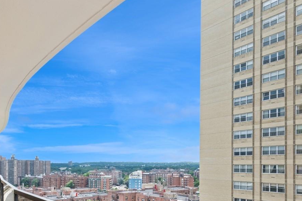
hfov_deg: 63.1
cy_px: 179
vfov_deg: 43.9
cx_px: 72
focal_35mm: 27
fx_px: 226
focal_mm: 15
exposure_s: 1/200
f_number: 14
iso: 640
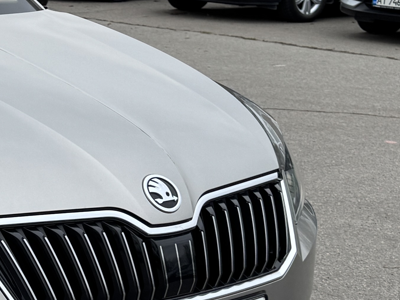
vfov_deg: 14.6
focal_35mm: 101
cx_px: -167
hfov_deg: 17.8
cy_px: 149
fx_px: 1167
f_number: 1.78
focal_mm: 6.76
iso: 80
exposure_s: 1/121
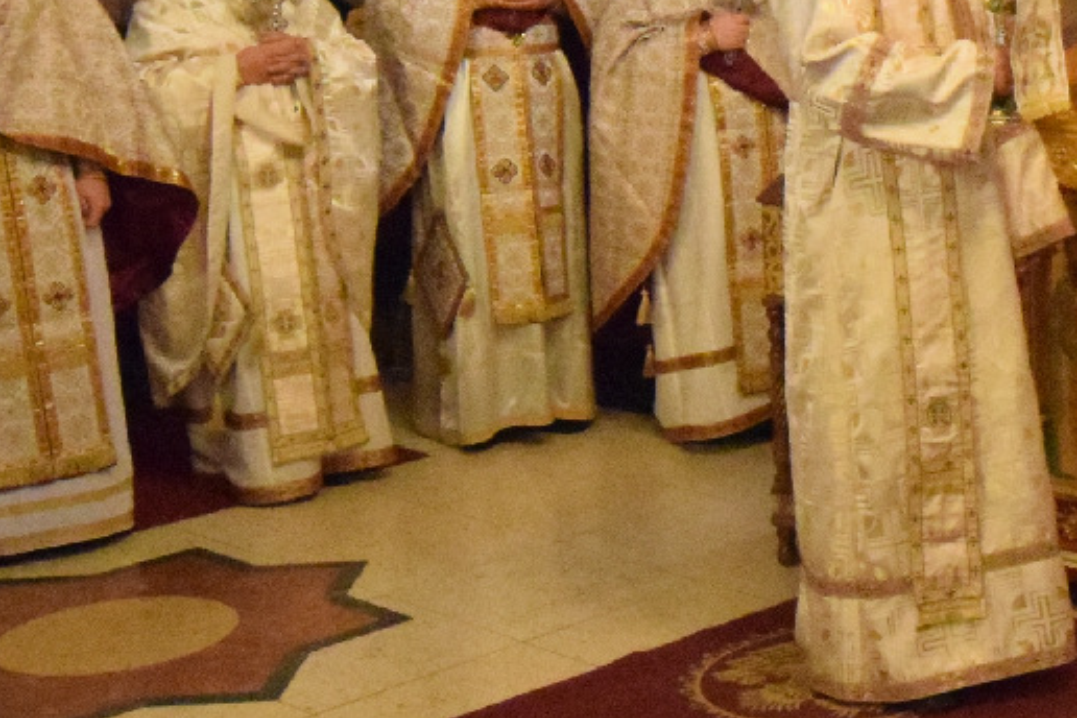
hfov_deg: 30.1
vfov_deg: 20.5
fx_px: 1974
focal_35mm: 66
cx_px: 791
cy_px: 199
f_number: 5
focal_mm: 10
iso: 8000
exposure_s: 1/50
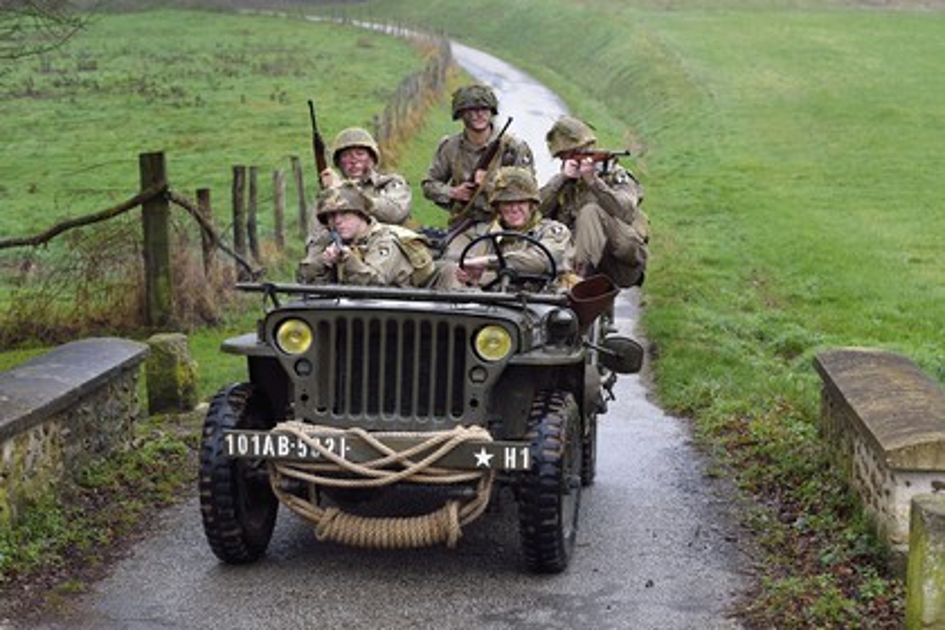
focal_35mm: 70
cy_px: 315
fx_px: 1837
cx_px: 472
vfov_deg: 19.5
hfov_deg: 28.8
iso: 1600
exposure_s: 1/250
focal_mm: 70
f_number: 5
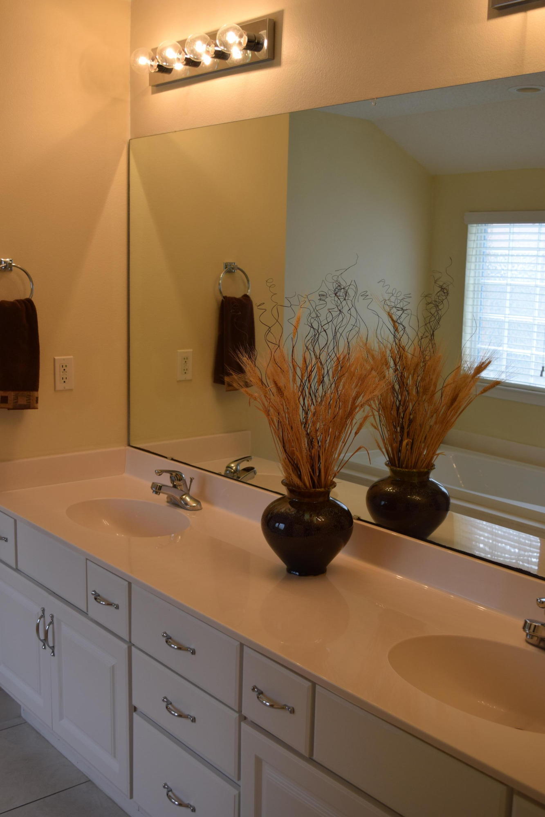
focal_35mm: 40
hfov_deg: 33.0
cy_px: 408
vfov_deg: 47.9
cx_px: 272
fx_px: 920
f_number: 5.6
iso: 400
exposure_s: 1/125
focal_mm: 27
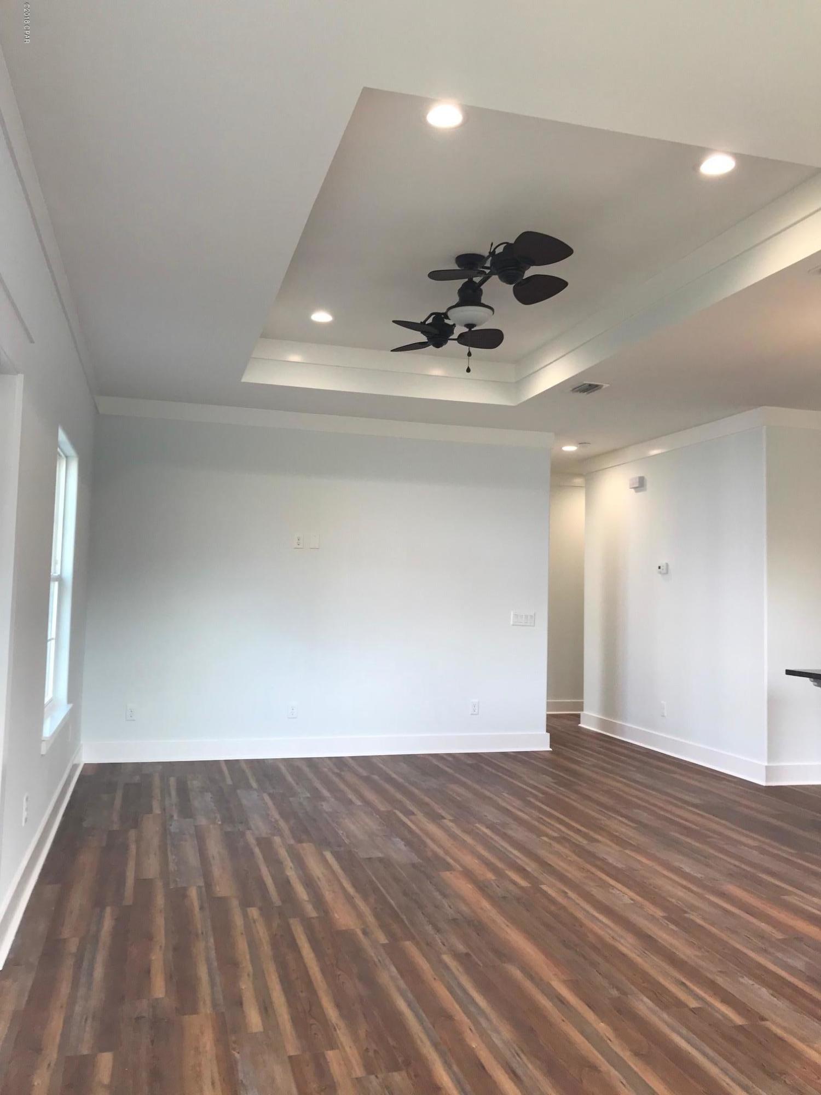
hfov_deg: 49.7
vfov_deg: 63.4
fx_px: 885
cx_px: 410
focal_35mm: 28
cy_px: 548
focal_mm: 3.99
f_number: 1.8
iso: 32
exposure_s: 1/60
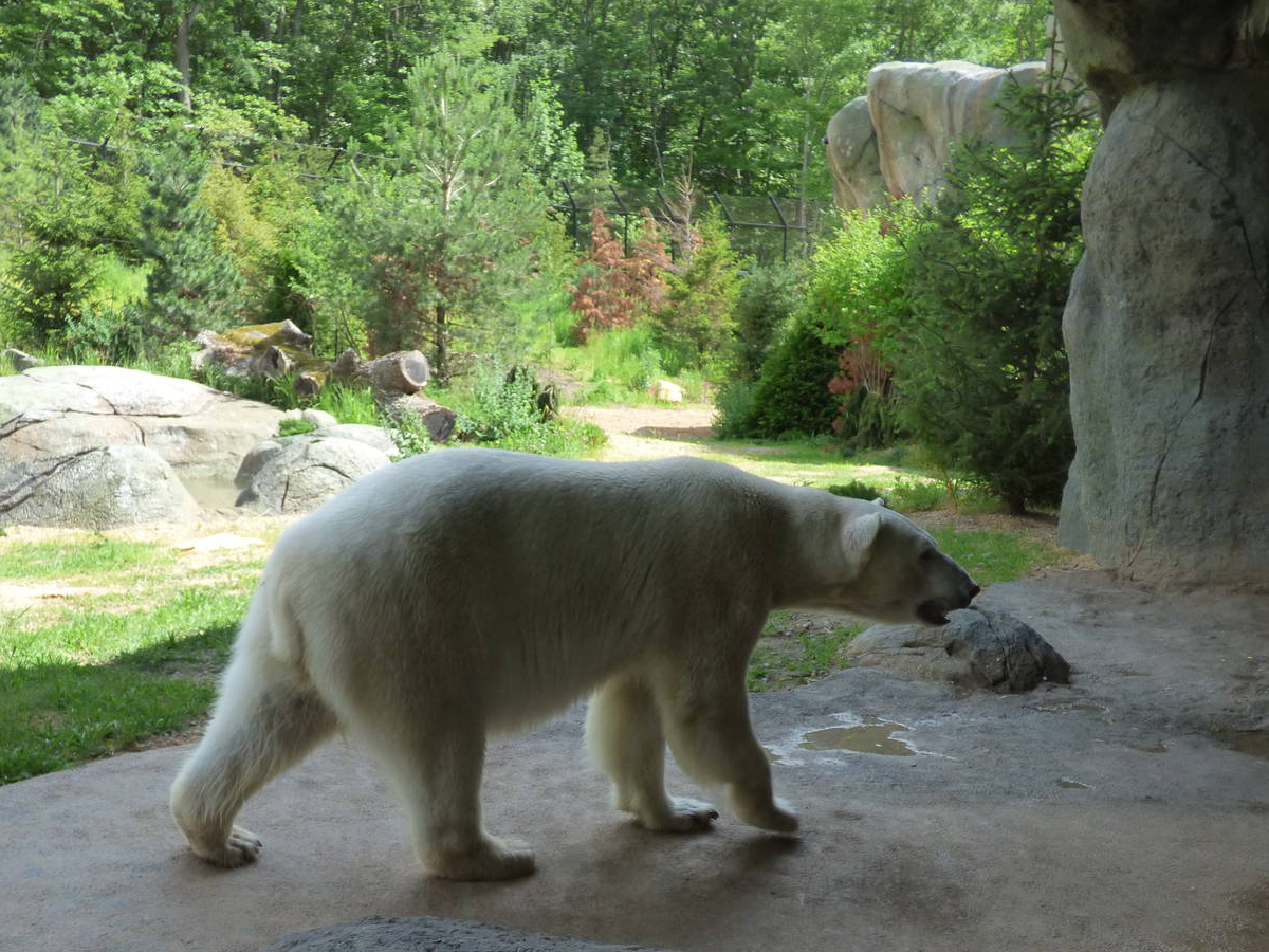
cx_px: 537
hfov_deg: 46.6
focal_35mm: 40
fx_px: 1466
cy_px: 630
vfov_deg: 35.6
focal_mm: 5.29
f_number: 3.3
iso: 160
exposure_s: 1/320
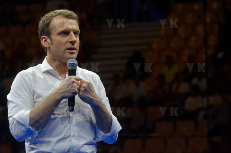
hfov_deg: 9.2
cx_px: 116
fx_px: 1441
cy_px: 76
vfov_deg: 6.1
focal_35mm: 225
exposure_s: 1/100
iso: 1000
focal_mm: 150
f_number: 5.6
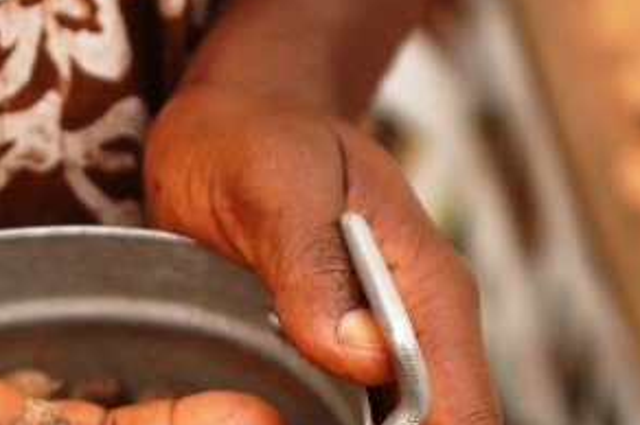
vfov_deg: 8.6
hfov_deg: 13.0
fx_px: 2806
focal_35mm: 158
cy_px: 372
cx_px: 138
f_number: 3.8
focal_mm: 48
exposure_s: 1/500
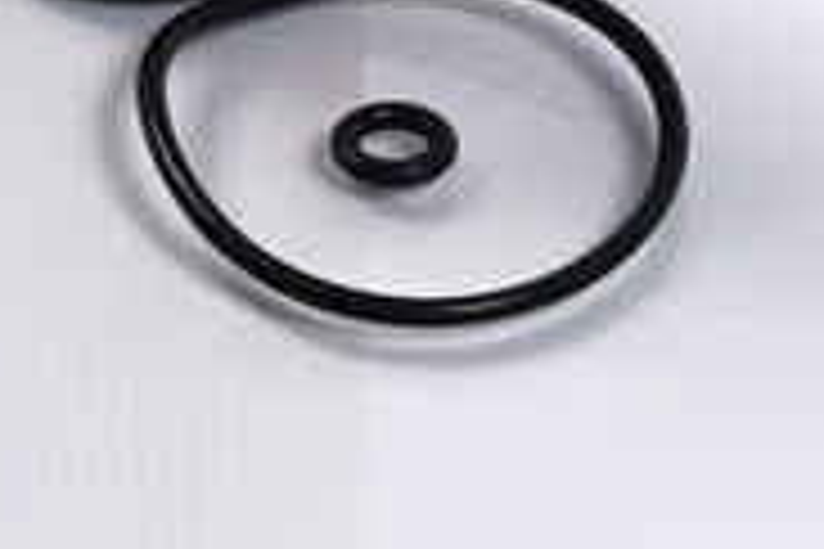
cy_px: -342
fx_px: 4715
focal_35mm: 206
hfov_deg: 10.0
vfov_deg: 6.6
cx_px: 158
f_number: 11
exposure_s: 1/60
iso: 50
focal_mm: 63
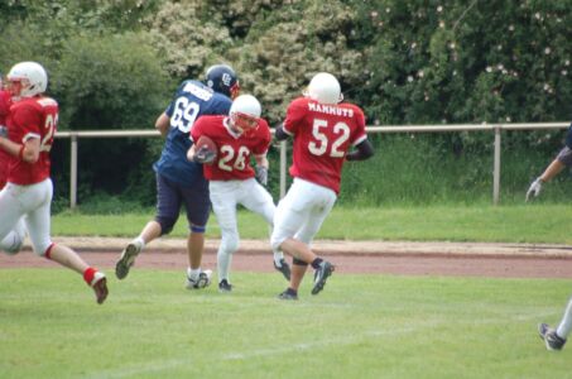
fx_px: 7135
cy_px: 190
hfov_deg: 4.6
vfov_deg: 3.0
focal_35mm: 450
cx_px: 286
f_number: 5.6
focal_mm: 300
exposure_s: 1/500
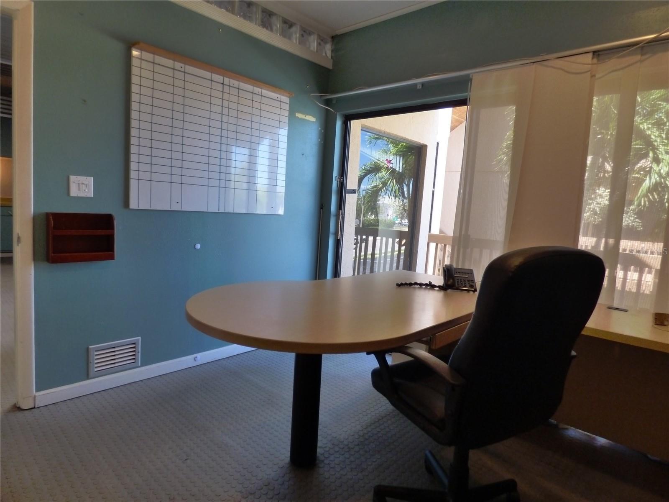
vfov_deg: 66.0
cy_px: 251
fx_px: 387
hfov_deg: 81.7
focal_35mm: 20
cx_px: 334
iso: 400
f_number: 2.8
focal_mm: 3.58
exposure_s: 1/40
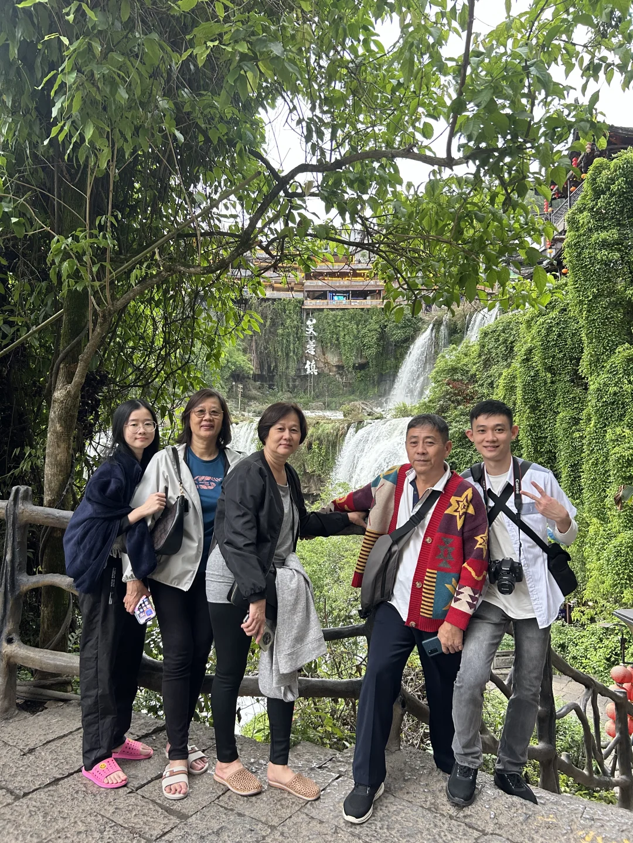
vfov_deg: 67.3
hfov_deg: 53.1
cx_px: 316
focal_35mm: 26
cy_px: 422
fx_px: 634
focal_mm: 5.7
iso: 160
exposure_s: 1/60
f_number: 1.5
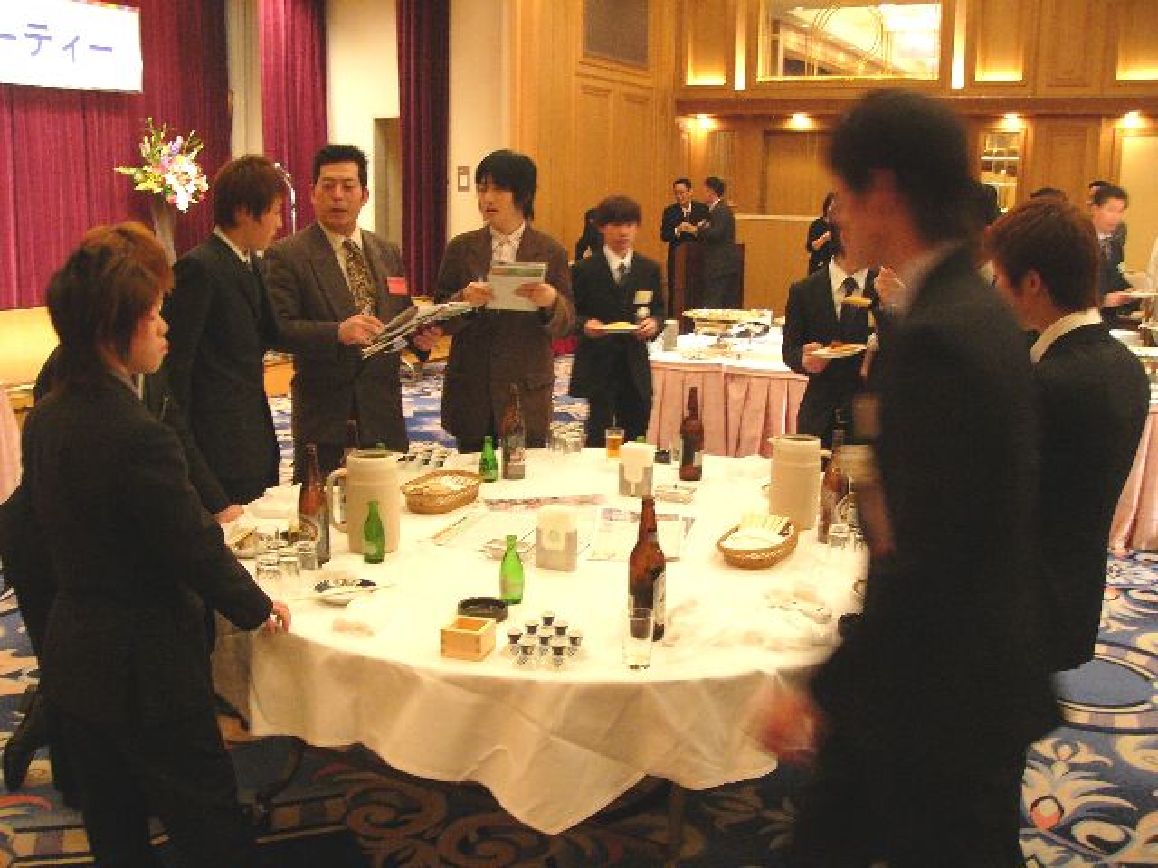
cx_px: 579
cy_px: 434
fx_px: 1204
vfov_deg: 39.7
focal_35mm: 36
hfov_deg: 51.4
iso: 200
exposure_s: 1/15
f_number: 2.8
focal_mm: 6
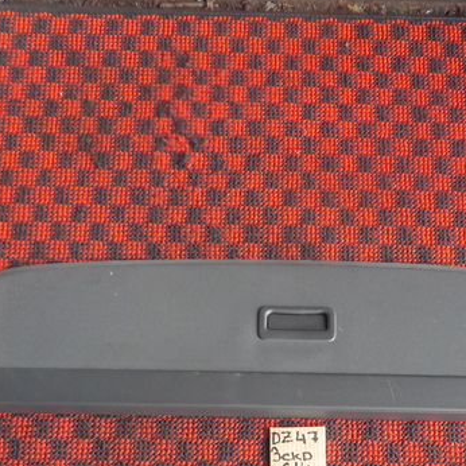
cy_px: 314
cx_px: 294
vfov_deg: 34.3
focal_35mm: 49
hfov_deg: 34.5
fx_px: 746
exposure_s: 1/50
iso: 125
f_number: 3.3
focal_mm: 4.1
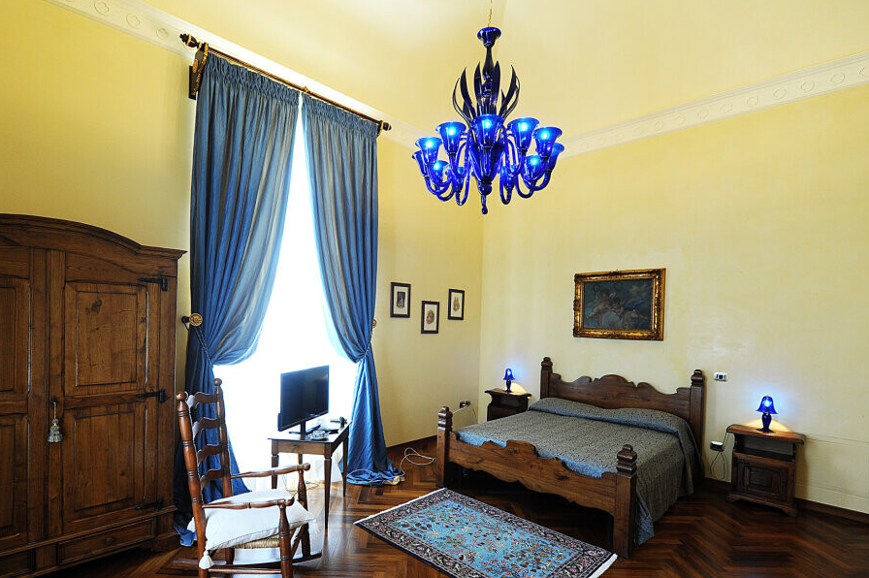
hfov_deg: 96.7
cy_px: 320
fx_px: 386
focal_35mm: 16
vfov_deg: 73.4
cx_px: 407
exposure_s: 1/50
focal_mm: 14
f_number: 4
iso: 800
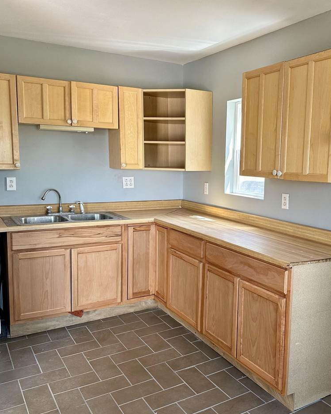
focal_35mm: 32
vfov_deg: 55.7
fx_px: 392
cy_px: 209
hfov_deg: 45.2
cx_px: 216
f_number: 1.78
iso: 160
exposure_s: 1/121
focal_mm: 6.86
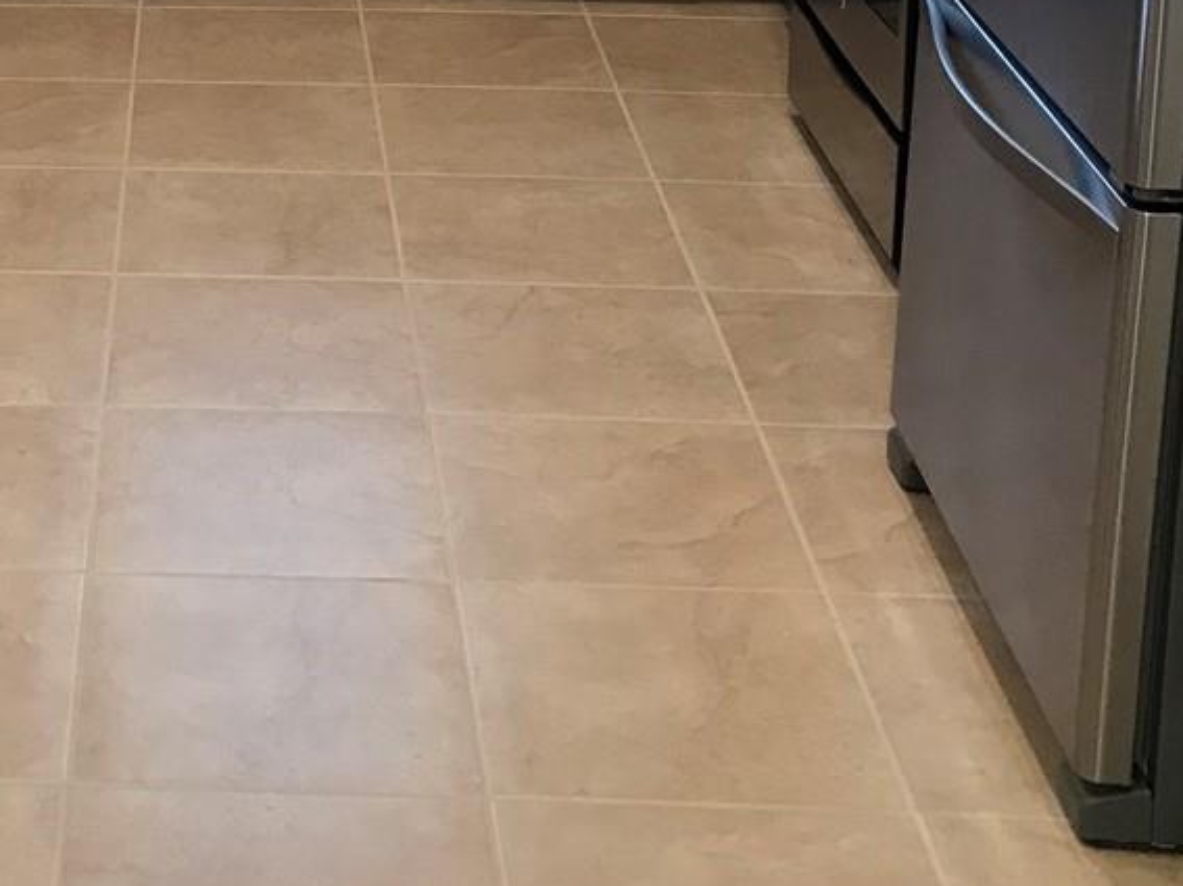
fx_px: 2699
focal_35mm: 79
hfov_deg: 23.8
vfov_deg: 17.6
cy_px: -242
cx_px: 33
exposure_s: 1/24
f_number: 1.8
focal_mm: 3.99
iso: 40
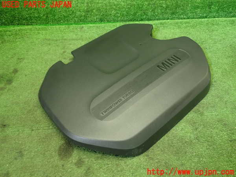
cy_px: 88
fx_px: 205
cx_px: 118
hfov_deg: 60.0
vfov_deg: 46.8
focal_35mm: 30
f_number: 2.3
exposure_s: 1/30
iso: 200
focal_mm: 5.4
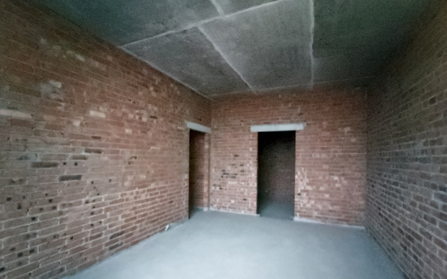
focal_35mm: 16
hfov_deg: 97.8
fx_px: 195
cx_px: 224
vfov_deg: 70.9
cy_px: 158
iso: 776
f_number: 2.2
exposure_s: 1/15
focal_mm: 1.6
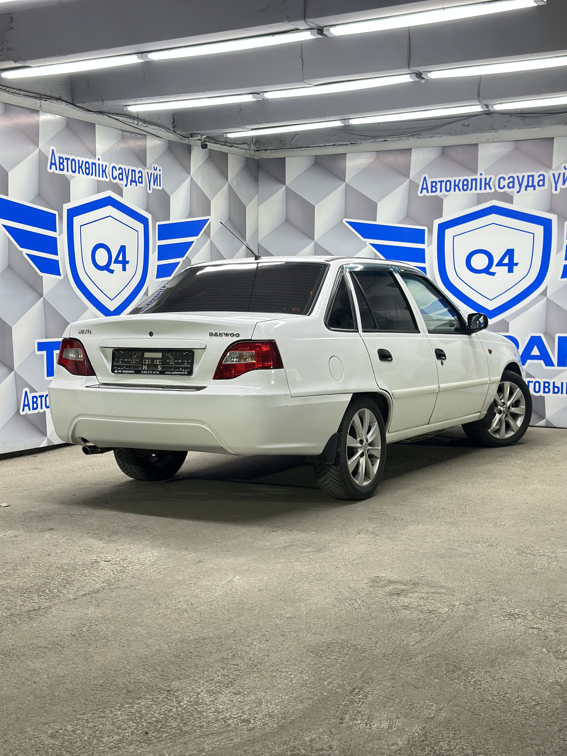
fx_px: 1048
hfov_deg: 30.3
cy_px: 378
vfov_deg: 39.7
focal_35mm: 48
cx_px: 284
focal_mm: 6.86
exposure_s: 1/100
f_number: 1.78
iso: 64
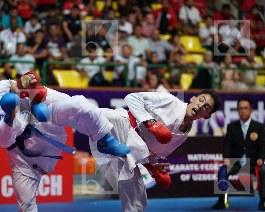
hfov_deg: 12.1
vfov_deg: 9.7
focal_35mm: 159
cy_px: 107
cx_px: 100
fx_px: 1247
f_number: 2.8
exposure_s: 1/1000
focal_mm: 128
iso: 5000
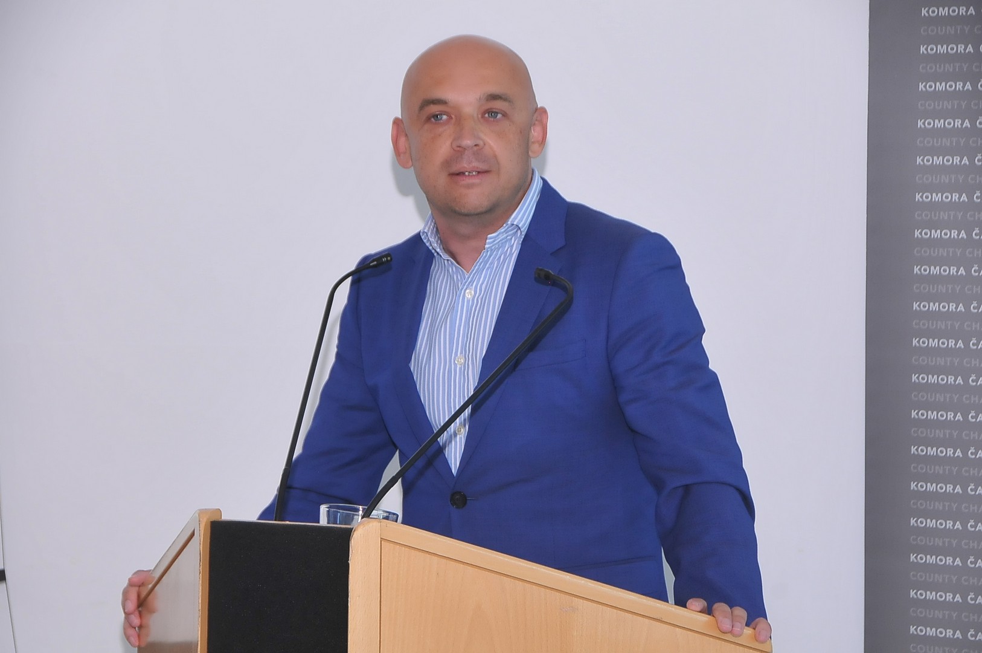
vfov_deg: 10.1
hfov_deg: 15.2
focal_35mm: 135
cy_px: 326
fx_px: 3678
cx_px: 491
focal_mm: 90
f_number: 7.1
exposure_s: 1/60
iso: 800
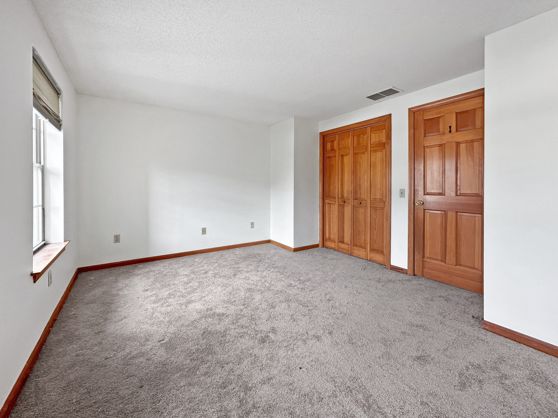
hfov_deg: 102.1
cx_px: 279
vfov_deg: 85.7
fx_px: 226
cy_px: 209
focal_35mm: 14
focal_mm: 2.22
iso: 125
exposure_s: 1/100
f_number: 2.2
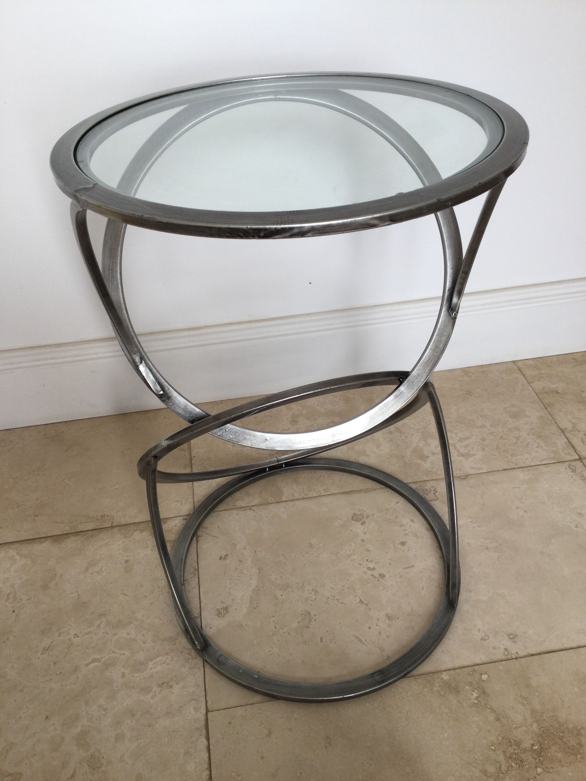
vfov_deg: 58.4
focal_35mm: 31
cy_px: 390
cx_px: 293
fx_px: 700
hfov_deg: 45.4
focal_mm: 3.3
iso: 25
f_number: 2.4
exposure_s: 1/100
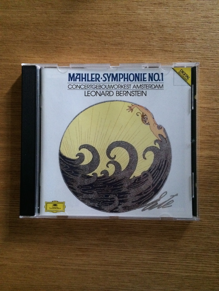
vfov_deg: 60.0
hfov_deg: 46.8
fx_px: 253
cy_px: 146
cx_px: 110
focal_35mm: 30
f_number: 2.2
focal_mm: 4.12
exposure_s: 1/15
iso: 320
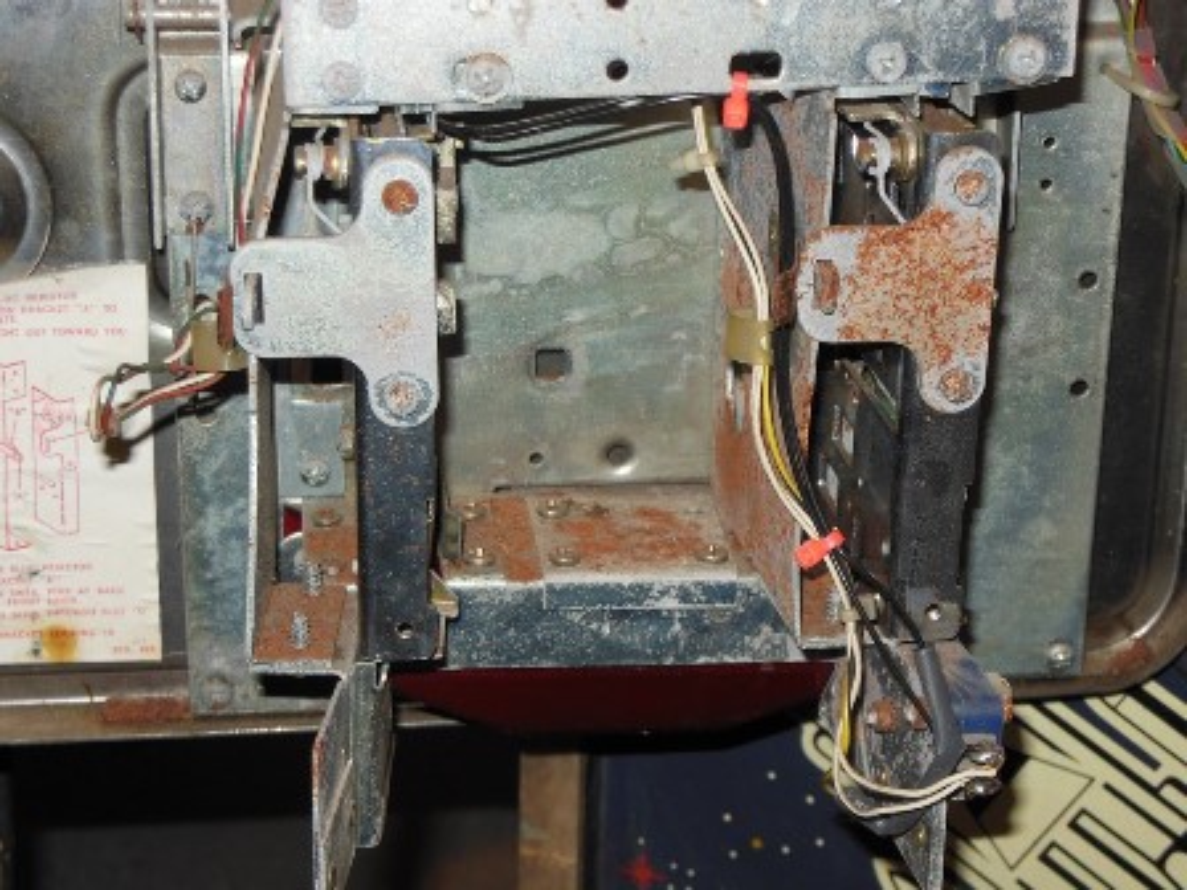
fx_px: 2606
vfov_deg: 19.4
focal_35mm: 76
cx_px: 594
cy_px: 445
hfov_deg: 25.7
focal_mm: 13.6
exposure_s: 1/60
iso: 200
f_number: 4.4
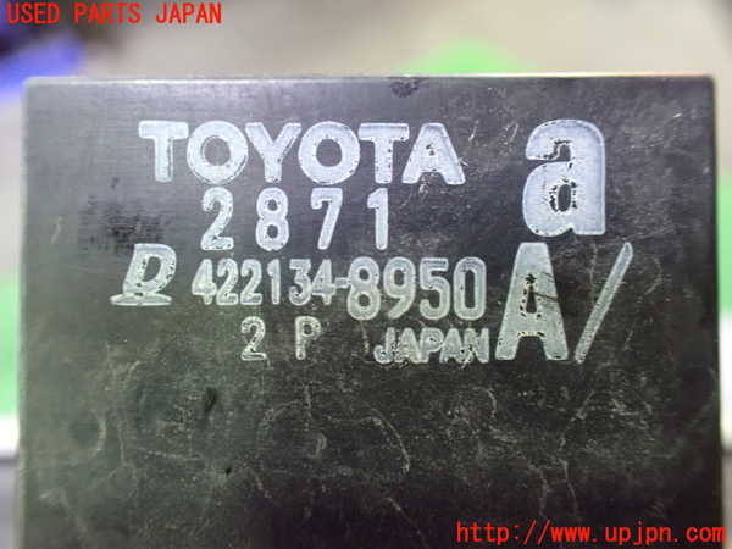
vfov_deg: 46.8
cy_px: 274
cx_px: 366
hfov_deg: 60.0
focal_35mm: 30
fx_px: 634
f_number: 2.3
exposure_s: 1/30
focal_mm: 5.4
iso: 1250
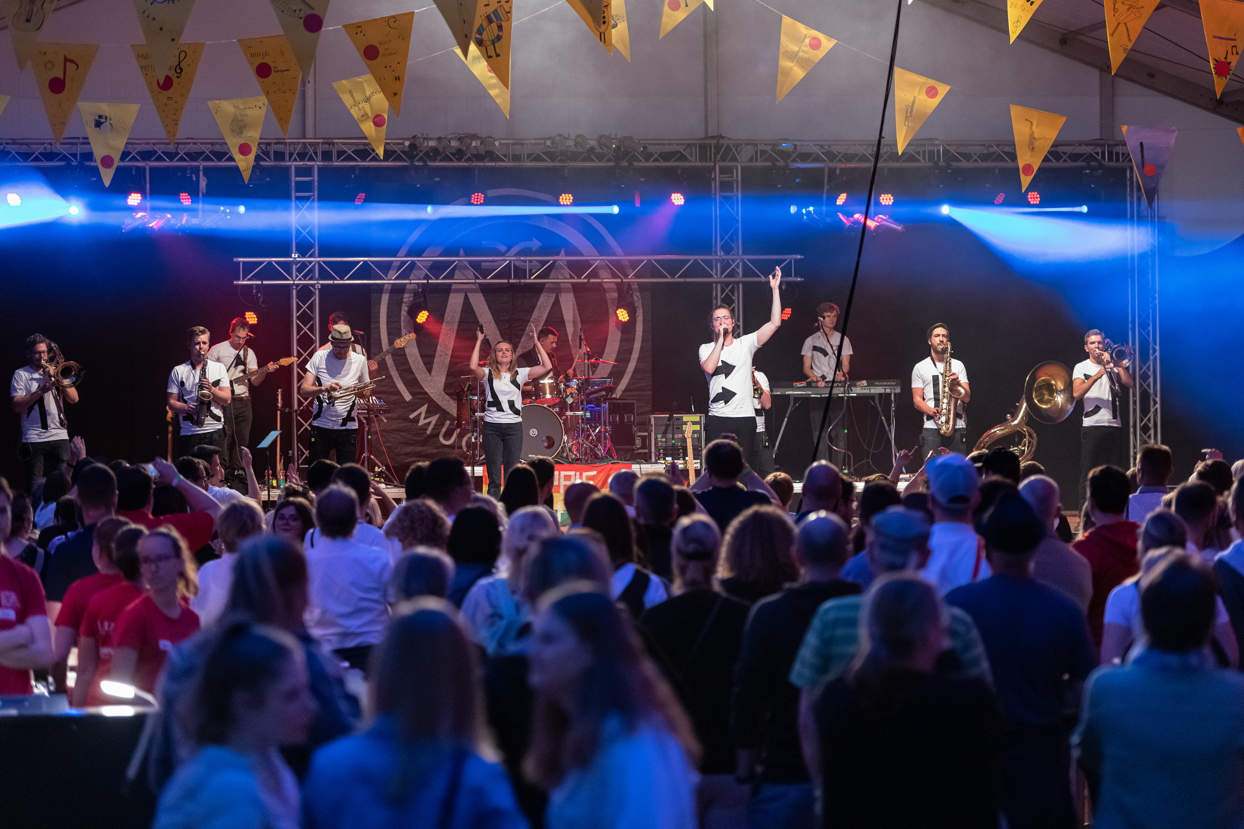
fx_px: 3801
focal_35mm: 110
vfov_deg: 12.5
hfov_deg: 18.6
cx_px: 622
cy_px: 414
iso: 4500
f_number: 2.8
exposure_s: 1/125
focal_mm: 110
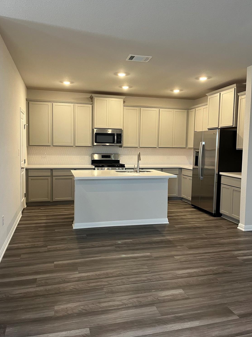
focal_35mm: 27
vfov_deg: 65.3
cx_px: 123
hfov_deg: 51.3
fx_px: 262
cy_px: 164
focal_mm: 5.1
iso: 125
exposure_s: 1/60
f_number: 1.6
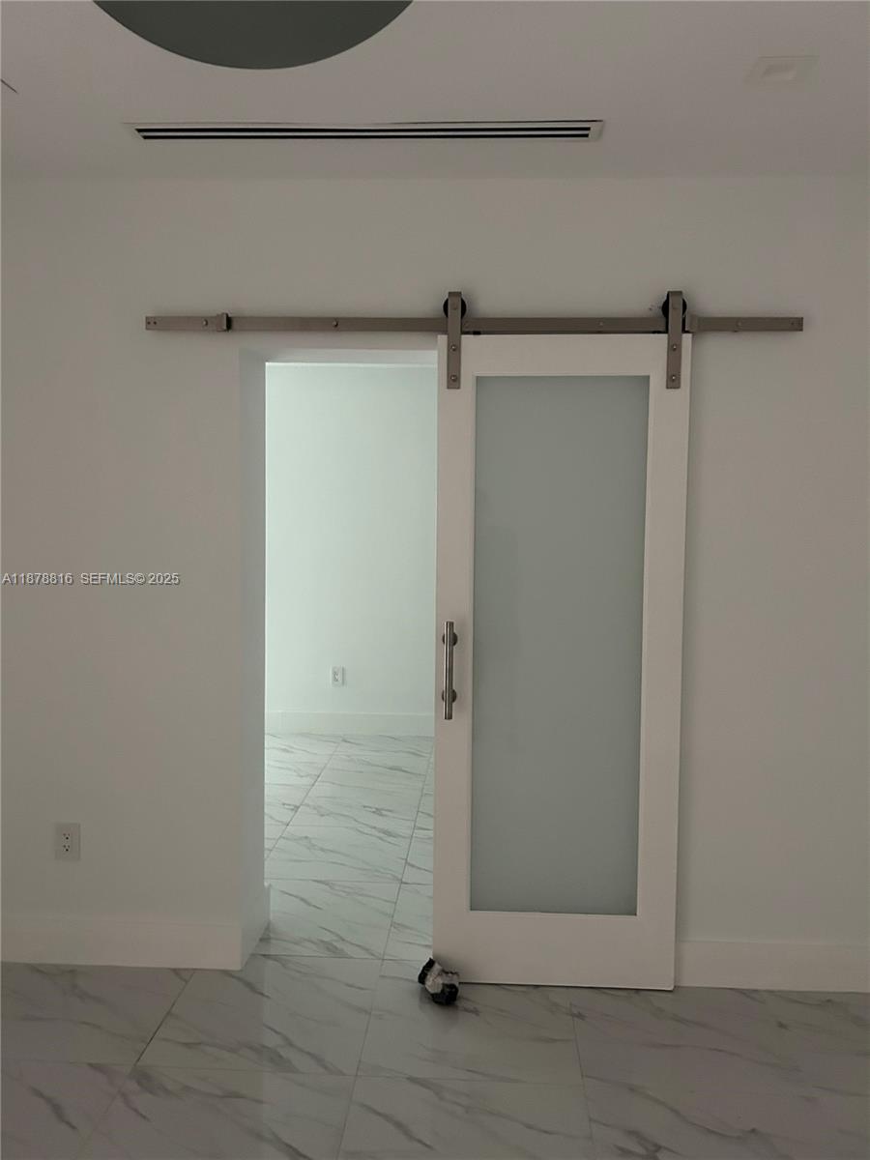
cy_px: 580
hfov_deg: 53.1
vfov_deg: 67.3
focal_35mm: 26
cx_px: 435
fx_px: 871
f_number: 1.5
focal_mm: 5.7
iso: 500
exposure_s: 1/40
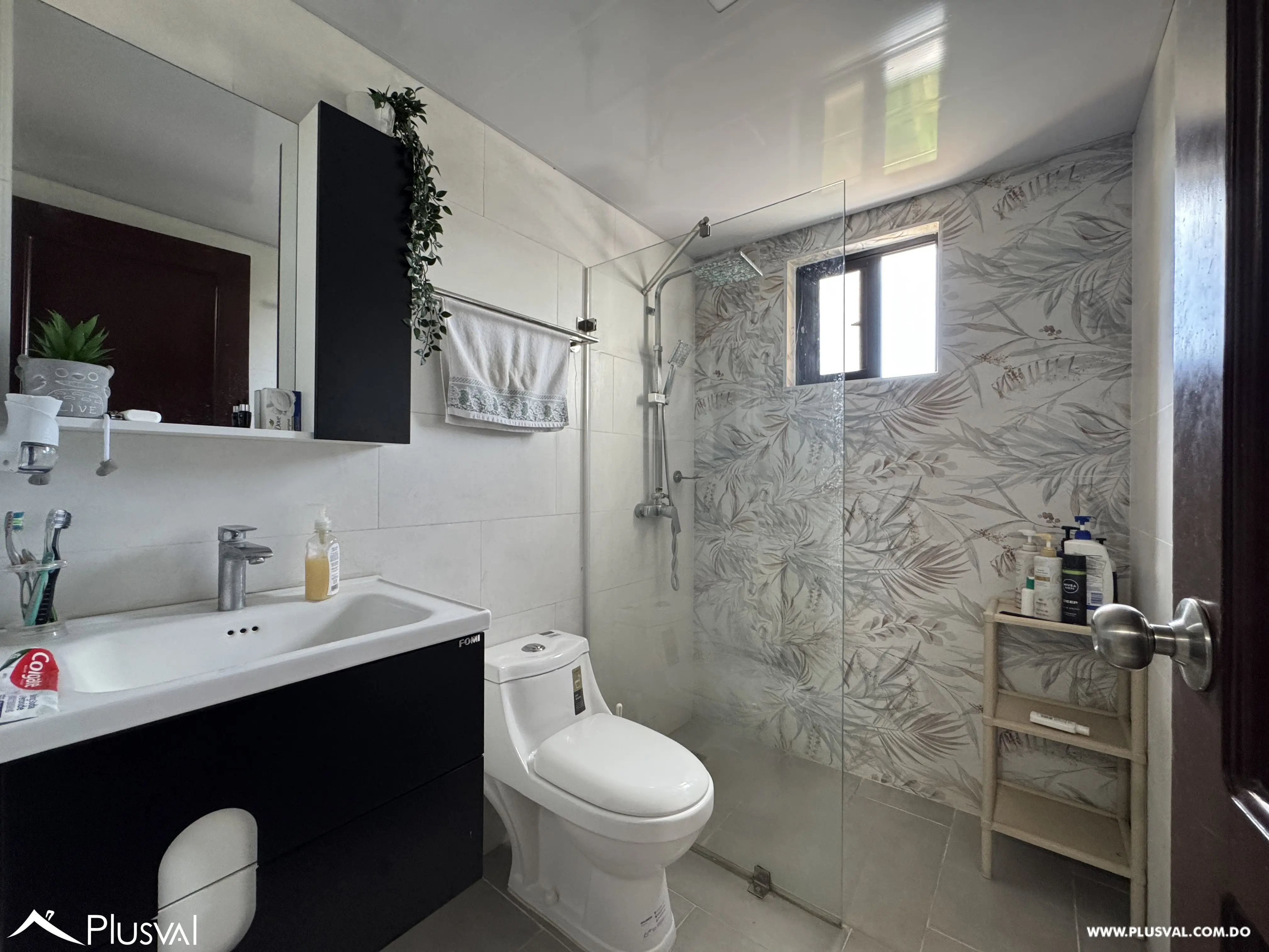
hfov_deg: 102.1
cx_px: 634
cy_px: 476
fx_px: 513
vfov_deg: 85.7
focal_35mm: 14
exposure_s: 1/120
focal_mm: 2.22
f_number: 2.2
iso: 250
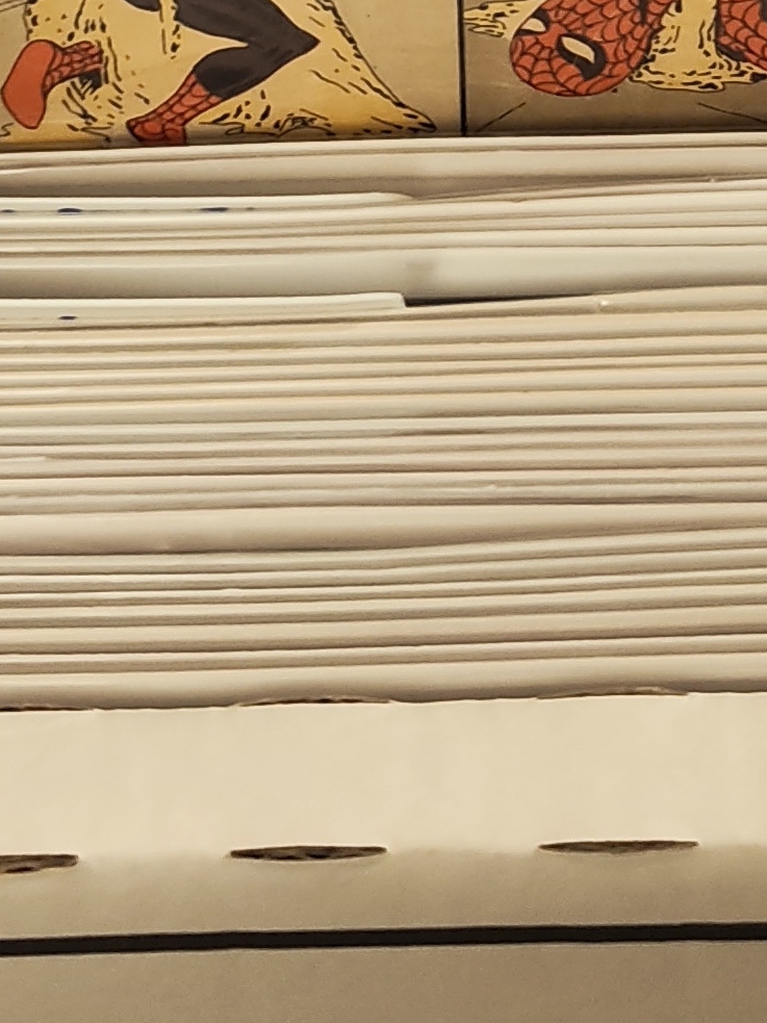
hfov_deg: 14.8
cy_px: -214
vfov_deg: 18.6
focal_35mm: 100
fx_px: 2955
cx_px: 309
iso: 2938
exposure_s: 1/25
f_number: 1.88
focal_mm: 5.56
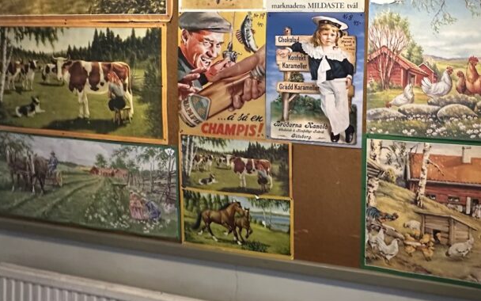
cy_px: 63
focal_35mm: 25
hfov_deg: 70.2
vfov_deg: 46.8
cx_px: 326
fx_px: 328
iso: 1000
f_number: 2.2
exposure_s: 1/50
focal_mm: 2.22
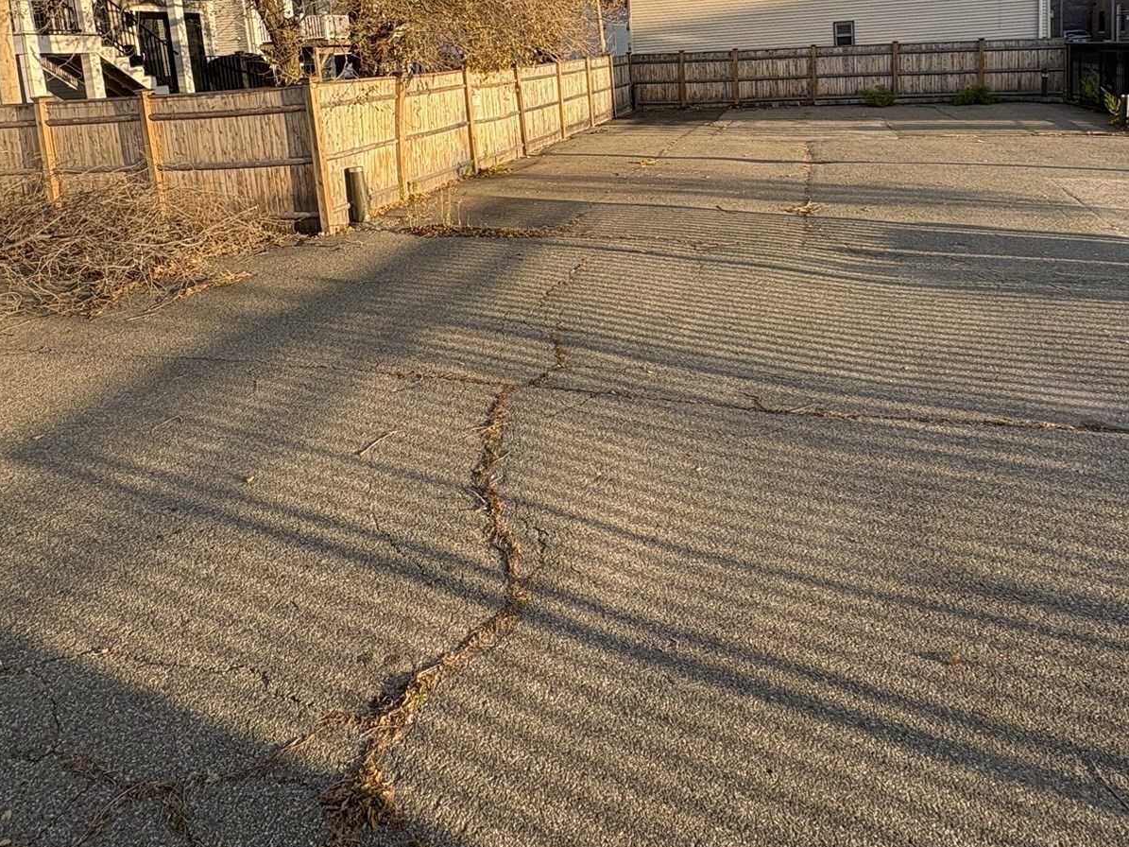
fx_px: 783
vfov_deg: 52.5
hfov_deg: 71.2
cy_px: 150
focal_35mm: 24
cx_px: 647
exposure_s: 1/443
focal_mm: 2.22
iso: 40
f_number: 2.2
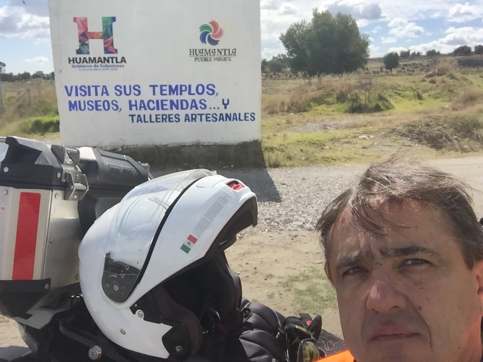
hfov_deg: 56.8
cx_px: 242
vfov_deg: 44.2
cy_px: 177
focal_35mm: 32
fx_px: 446
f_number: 2.2
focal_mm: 2.65
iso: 32
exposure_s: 1/1379
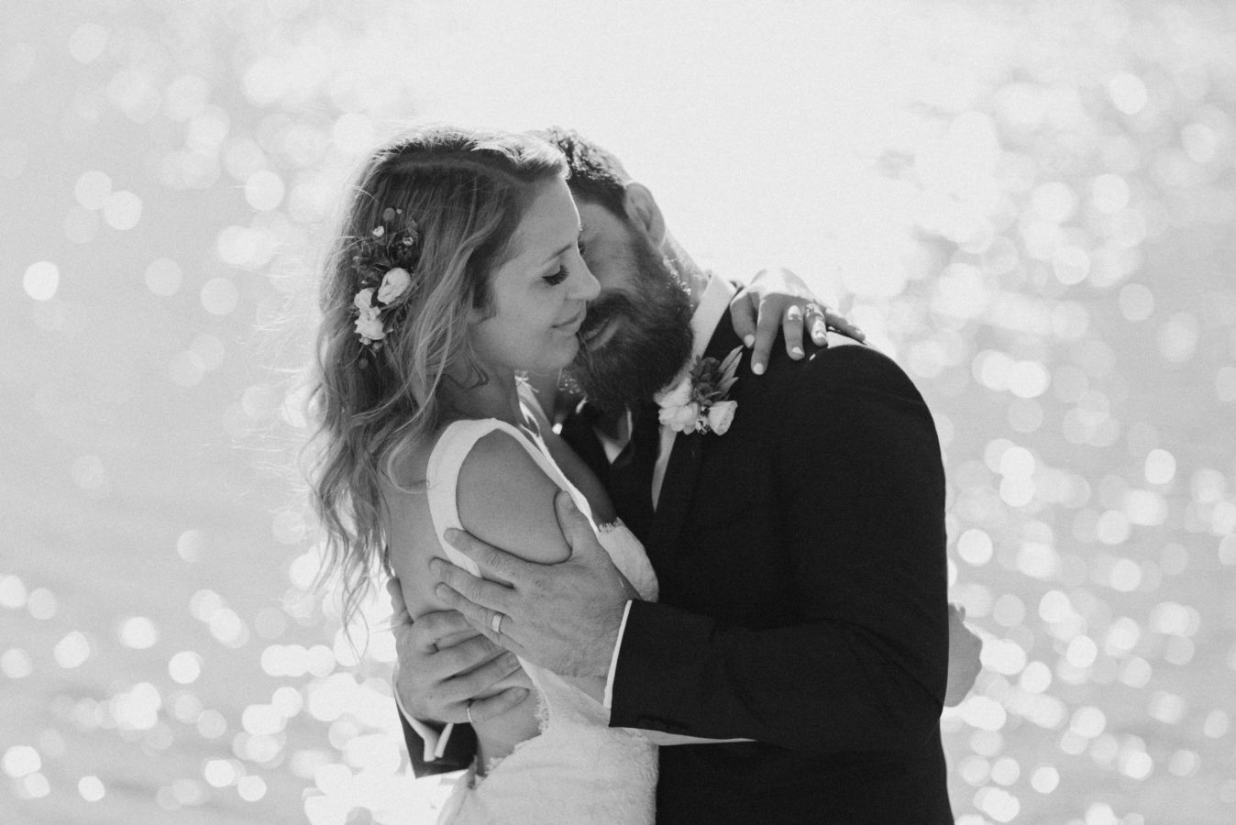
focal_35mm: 85
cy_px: 412
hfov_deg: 23.9
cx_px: 618
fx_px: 2919
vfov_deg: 16.1
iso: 100
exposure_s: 1/2500
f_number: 2
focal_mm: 85
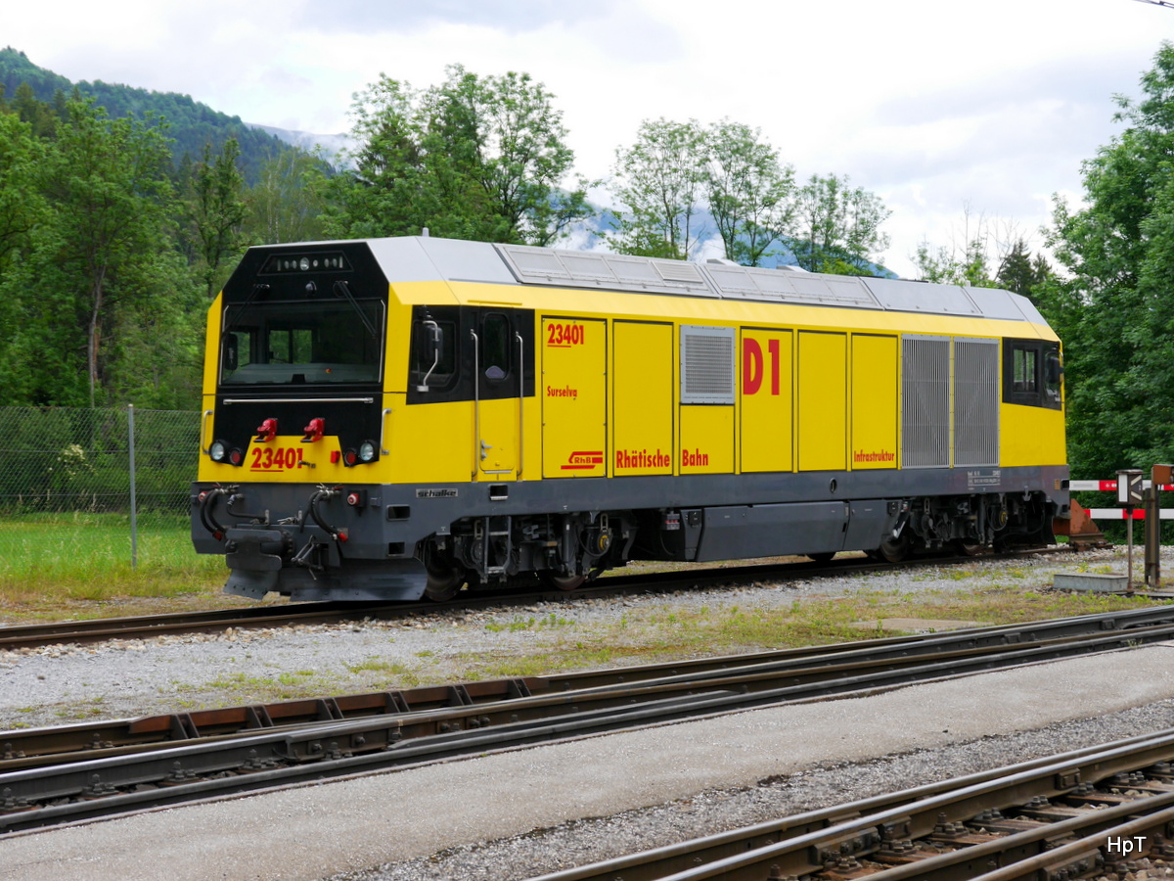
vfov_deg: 17.6
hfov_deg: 23.3
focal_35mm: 84
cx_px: 587
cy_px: 440
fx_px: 2849
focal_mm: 42
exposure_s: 1/250
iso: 160
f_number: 7.1
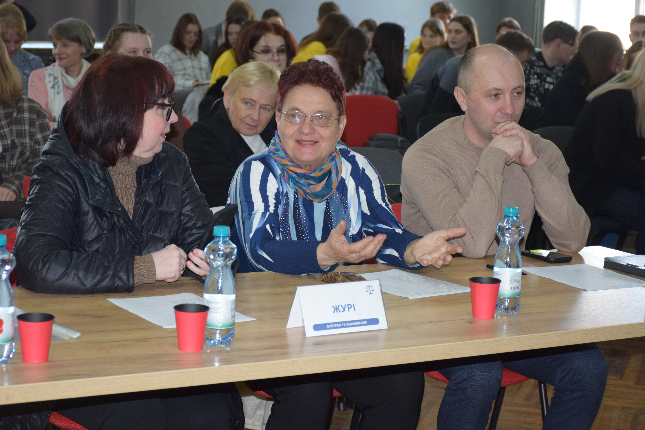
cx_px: 322
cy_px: 215
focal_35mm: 78
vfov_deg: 17.5
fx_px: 1397
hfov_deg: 26.0
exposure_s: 1/60
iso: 1100
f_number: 4.8
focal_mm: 52
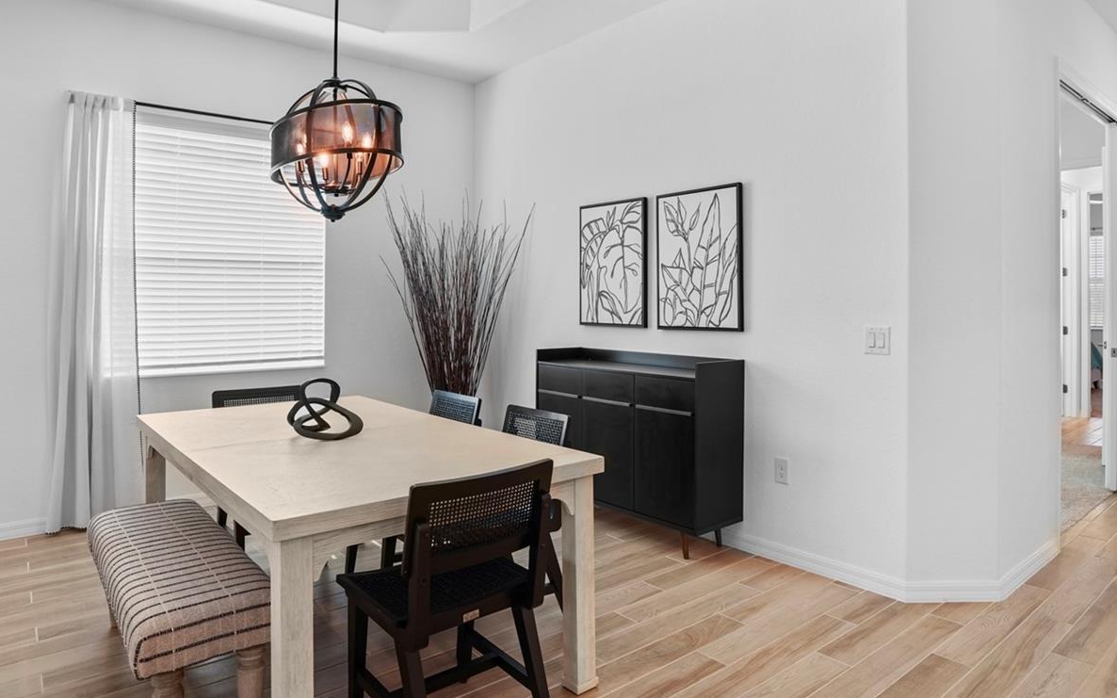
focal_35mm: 22
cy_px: 307
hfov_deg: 79.0
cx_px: 650
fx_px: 670
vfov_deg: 54.9
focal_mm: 16
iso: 400
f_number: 9
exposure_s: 1/8
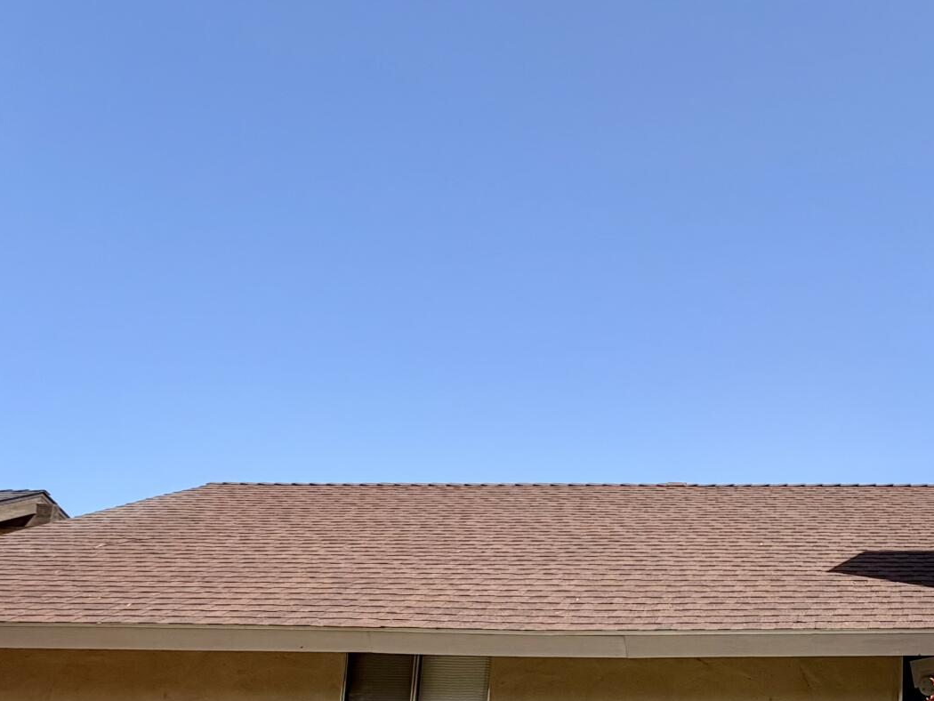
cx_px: 932
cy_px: 629
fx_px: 1080
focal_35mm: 40
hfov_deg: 40.9
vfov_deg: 34.0
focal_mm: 2.22
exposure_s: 1/770
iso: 25
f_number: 2.2
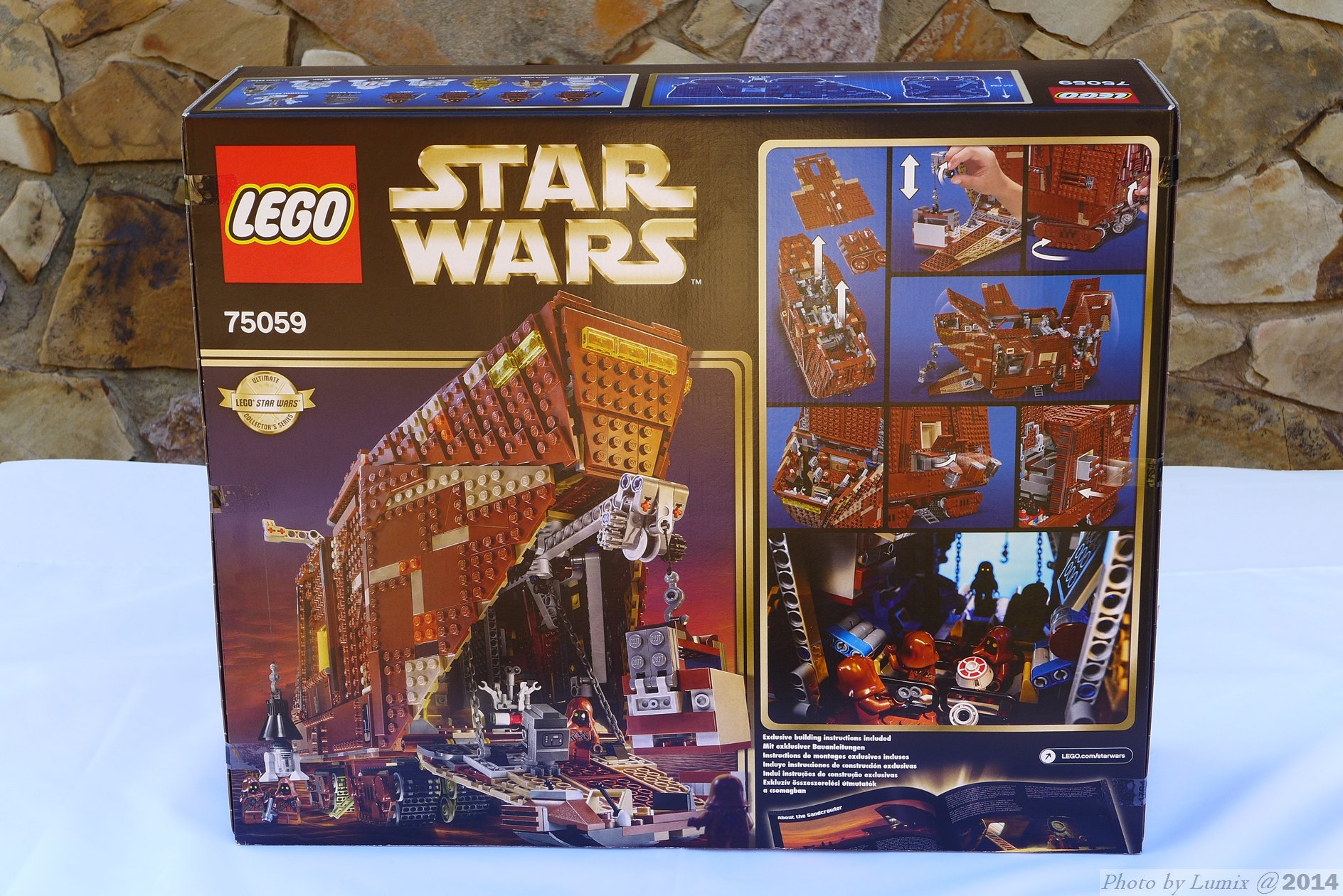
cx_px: 672
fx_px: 2612
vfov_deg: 19.5
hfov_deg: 28.8
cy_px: 448
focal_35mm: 70
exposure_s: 1/60
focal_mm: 13.7
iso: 80
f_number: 4.5
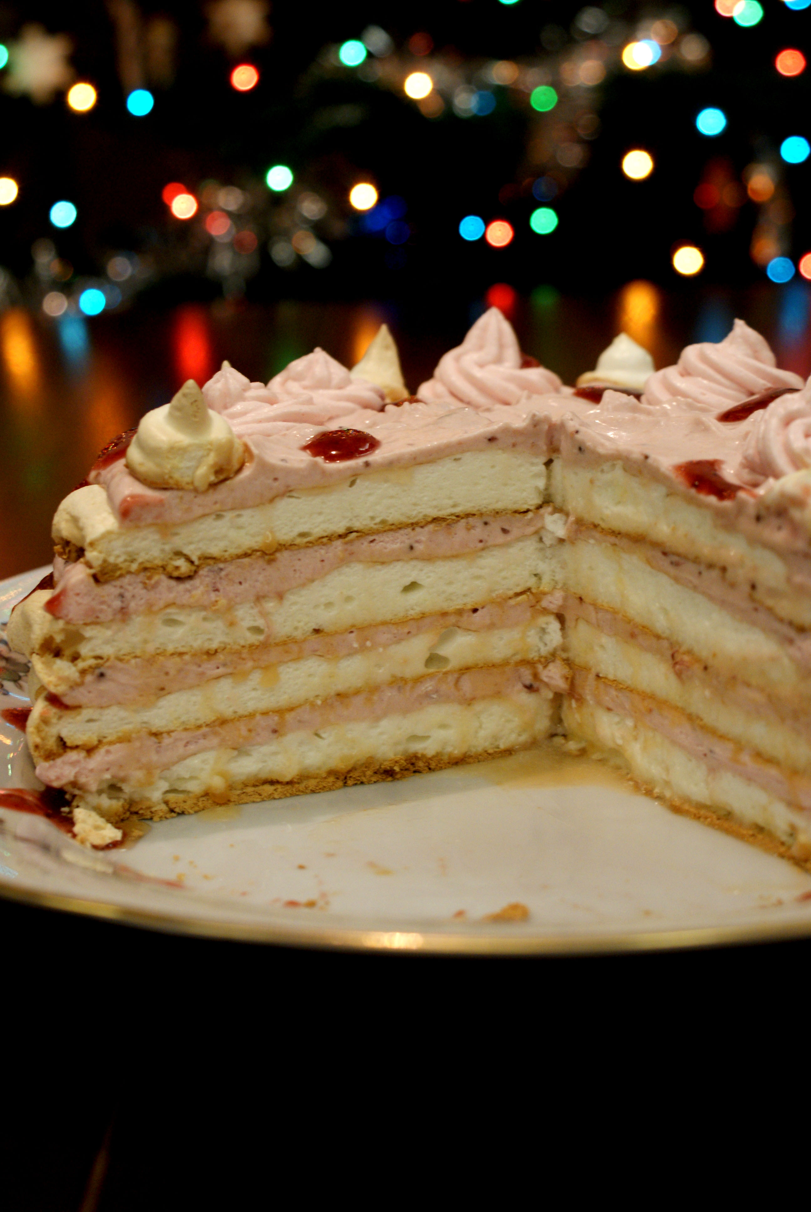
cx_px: 406
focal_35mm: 52
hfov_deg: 25.8
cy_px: 606
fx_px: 1769
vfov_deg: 37.8
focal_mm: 35
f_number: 5.6
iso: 400
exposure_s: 1/15
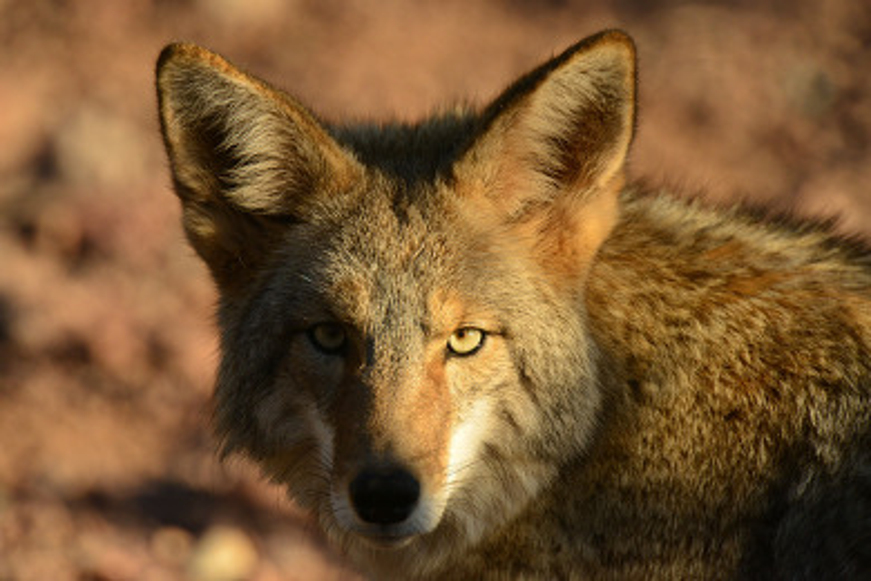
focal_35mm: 1000
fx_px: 24193
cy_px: 290
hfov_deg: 2.1
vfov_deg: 1.4
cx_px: 436
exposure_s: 1/2500
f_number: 6.7
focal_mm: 1000
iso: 1250
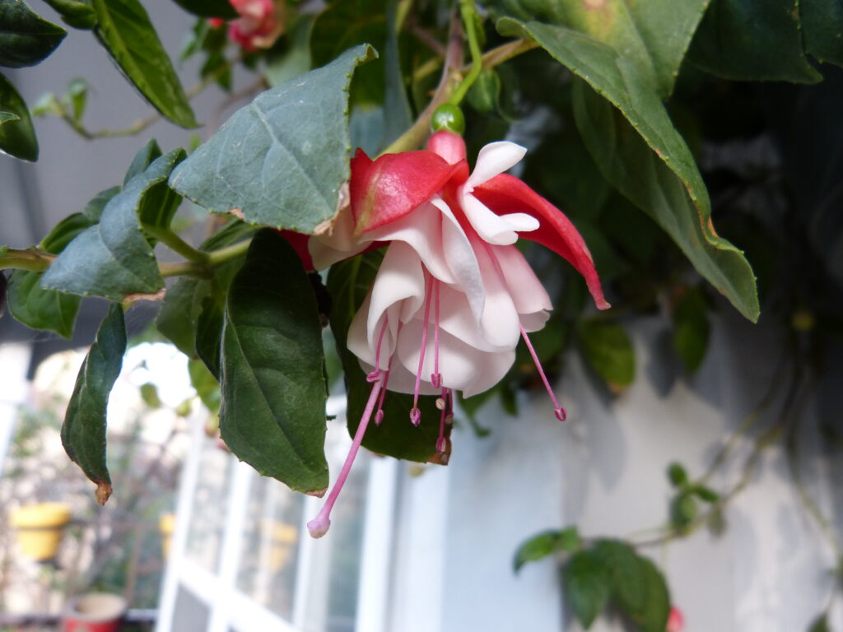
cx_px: 422
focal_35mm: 26
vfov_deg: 53.1
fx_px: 633
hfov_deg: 67.3
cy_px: 316
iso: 200
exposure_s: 1/60
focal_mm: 4.5
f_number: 2.8
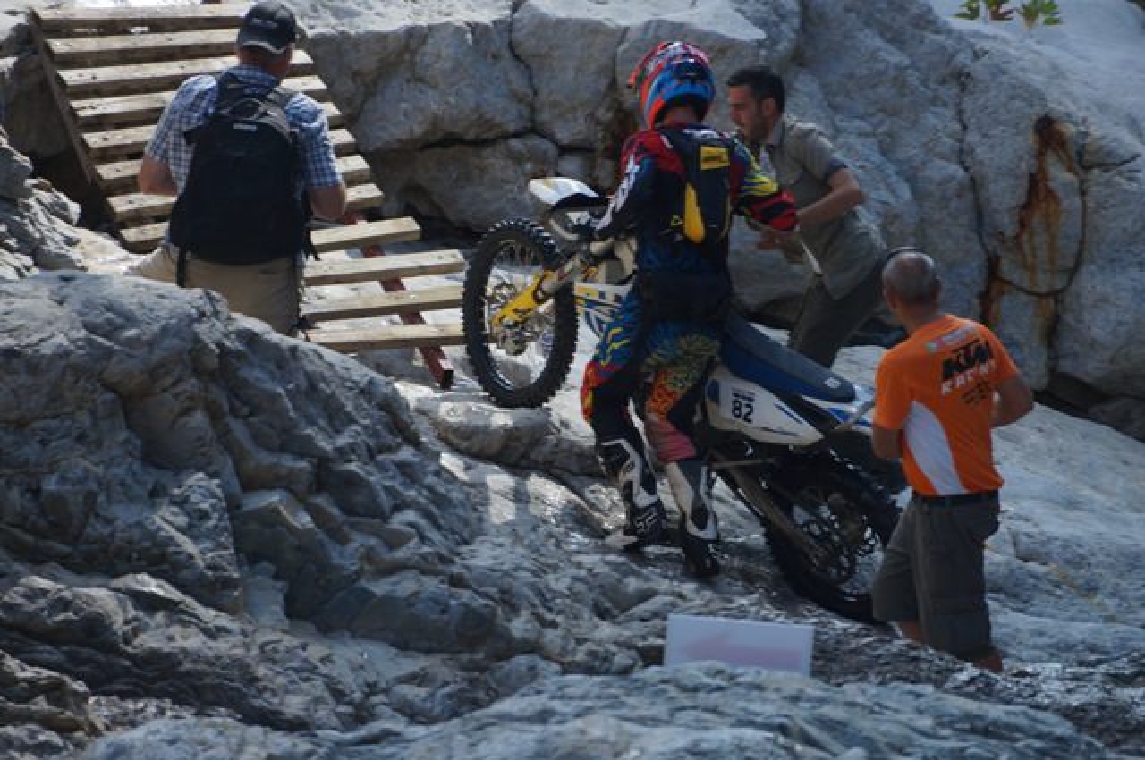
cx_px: 572
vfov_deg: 4.6
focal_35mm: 300
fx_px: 9529
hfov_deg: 6.9
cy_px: 380
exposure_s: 1/320
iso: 100
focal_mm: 200
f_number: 6.3
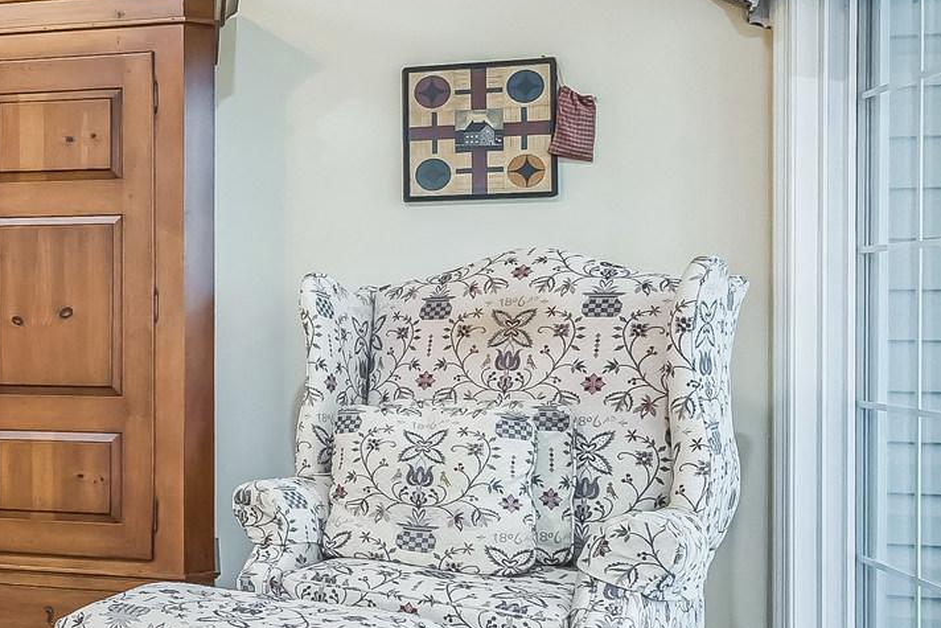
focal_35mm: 46
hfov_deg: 34.2
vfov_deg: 29.2
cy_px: 362
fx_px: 1203
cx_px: -192
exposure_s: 1/60
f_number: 4
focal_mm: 16
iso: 1250
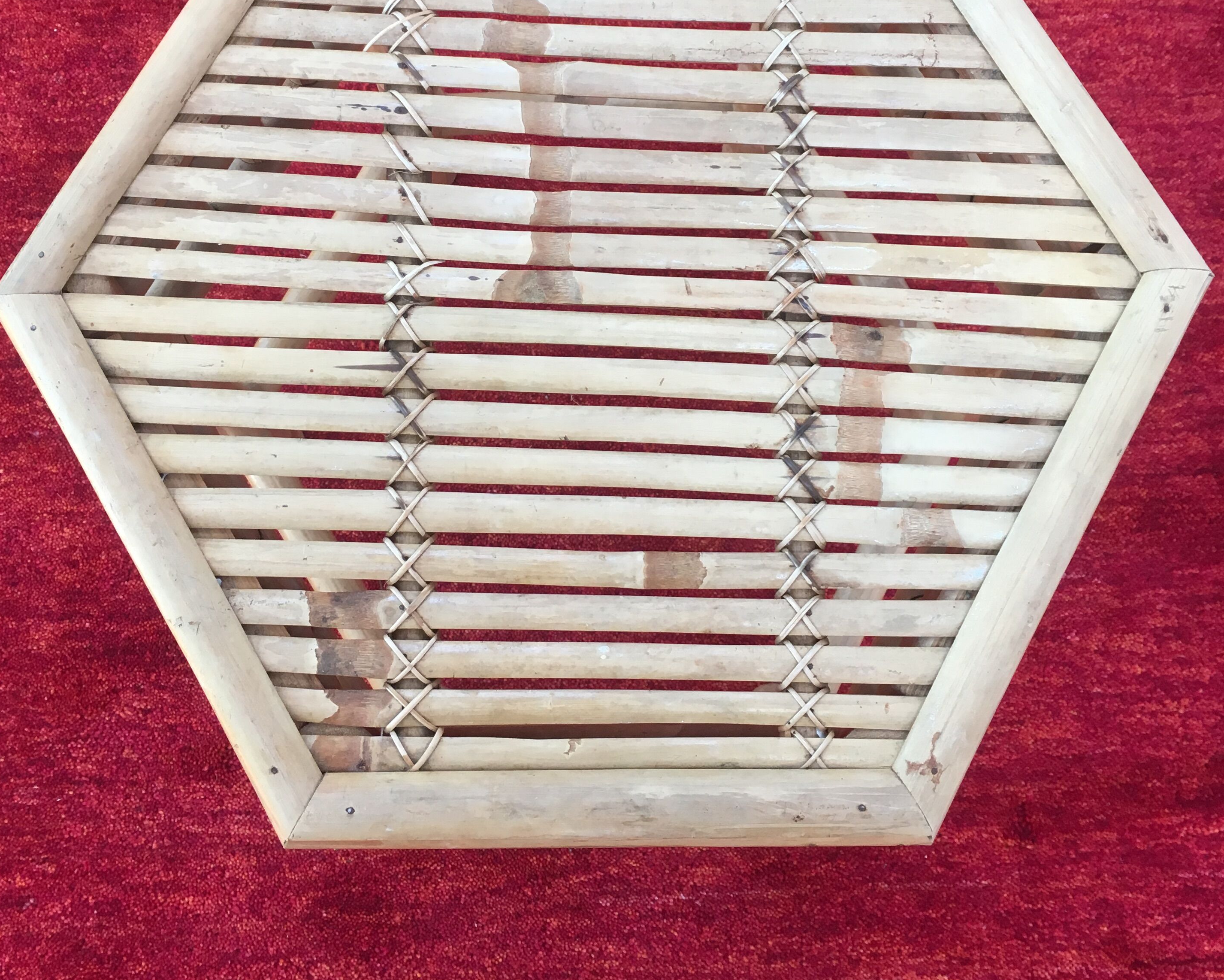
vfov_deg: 36.9
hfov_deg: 45.8
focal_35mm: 40
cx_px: 585
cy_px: 313
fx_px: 1449
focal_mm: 4.15
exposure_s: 1/33
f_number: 2.2
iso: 32
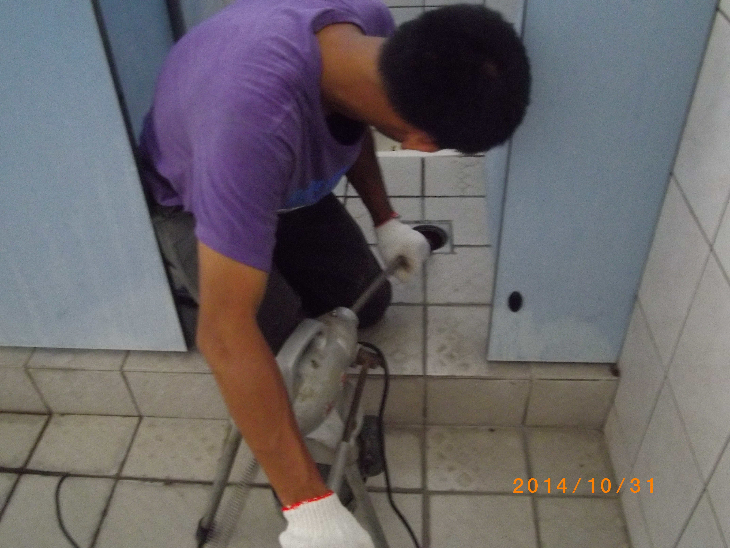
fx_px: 675
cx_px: 365
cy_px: 274
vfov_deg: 44.2
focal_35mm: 32
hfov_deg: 56.8
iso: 800
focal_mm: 5.8
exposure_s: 1/20
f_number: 3.5
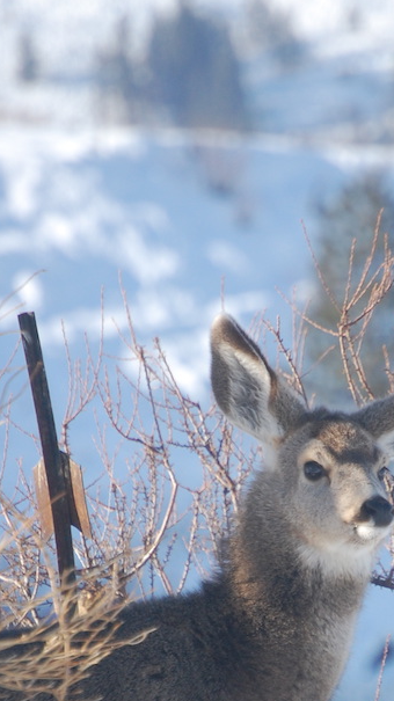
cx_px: 344
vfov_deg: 3.6
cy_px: 517
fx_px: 11021
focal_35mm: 593
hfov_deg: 2.0
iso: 400
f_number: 5.6
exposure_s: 1/800
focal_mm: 200
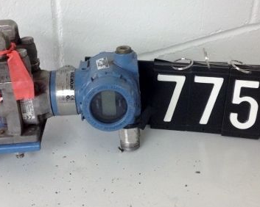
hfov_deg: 30.5
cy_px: 77
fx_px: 477
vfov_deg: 24.5
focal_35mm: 62
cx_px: 110
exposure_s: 1/20
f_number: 2.4
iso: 160
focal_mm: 4.28
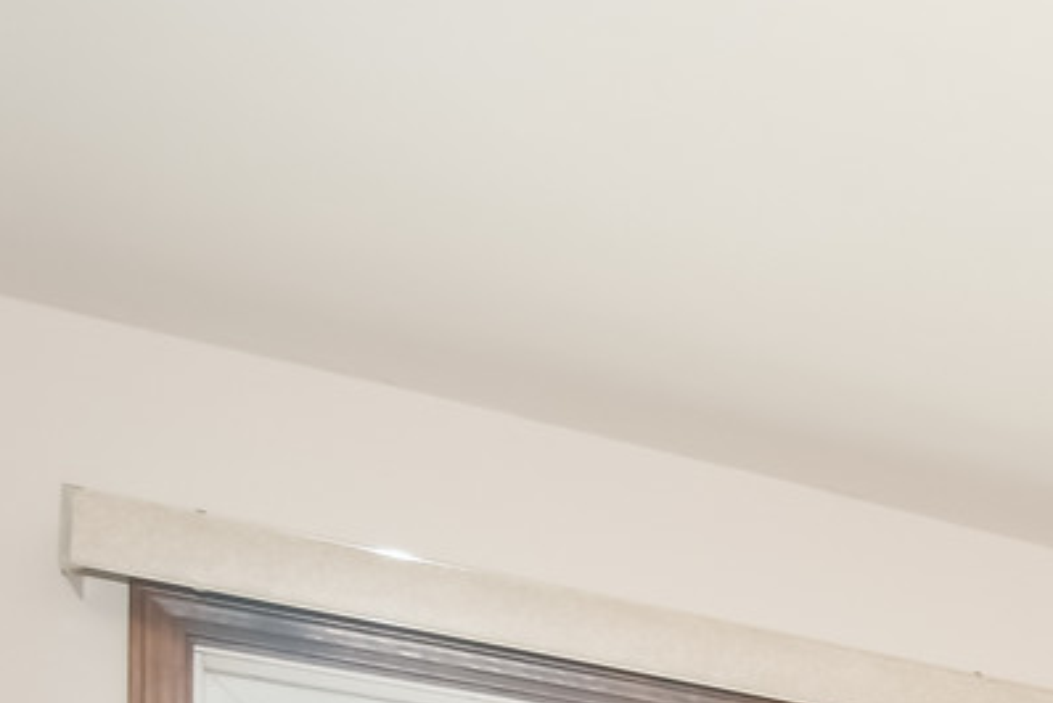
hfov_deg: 23.3
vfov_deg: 18.0
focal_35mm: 61
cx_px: 1736
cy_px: 1253
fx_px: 1785
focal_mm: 10
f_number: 8
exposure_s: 1/320
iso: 400
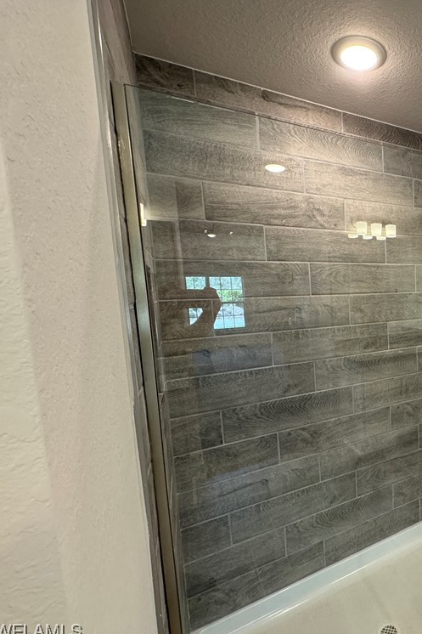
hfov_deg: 51.1
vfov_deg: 84.0
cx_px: 413
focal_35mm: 20
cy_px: 324
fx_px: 352
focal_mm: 2.22
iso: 320
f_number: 2.2
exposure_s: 1/120
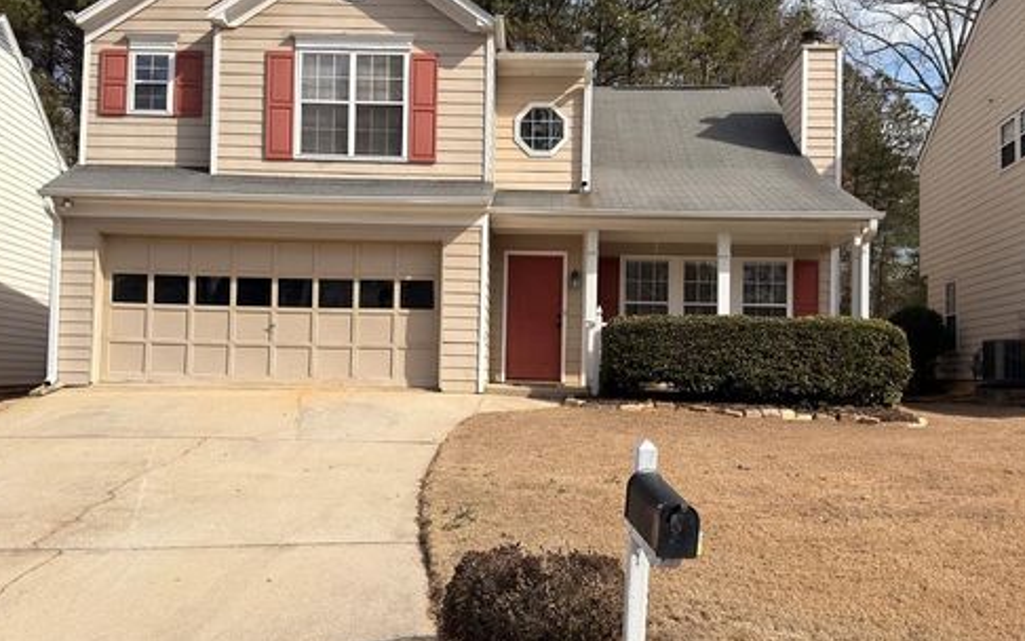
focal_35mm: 36
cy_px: 319
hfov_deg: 54.0
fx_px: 1006
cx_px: 502
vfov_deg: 35.4
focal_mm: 6.76
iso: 64
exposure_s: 1/5000
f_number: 1.78
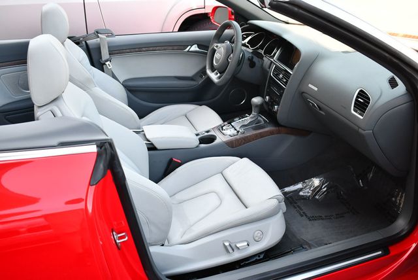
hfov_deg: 53.1
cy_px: 140
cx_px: 209
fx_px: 418
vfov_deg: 36.9
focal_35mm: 36
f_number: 3.5
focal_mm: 18
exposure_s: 1/250
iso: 450
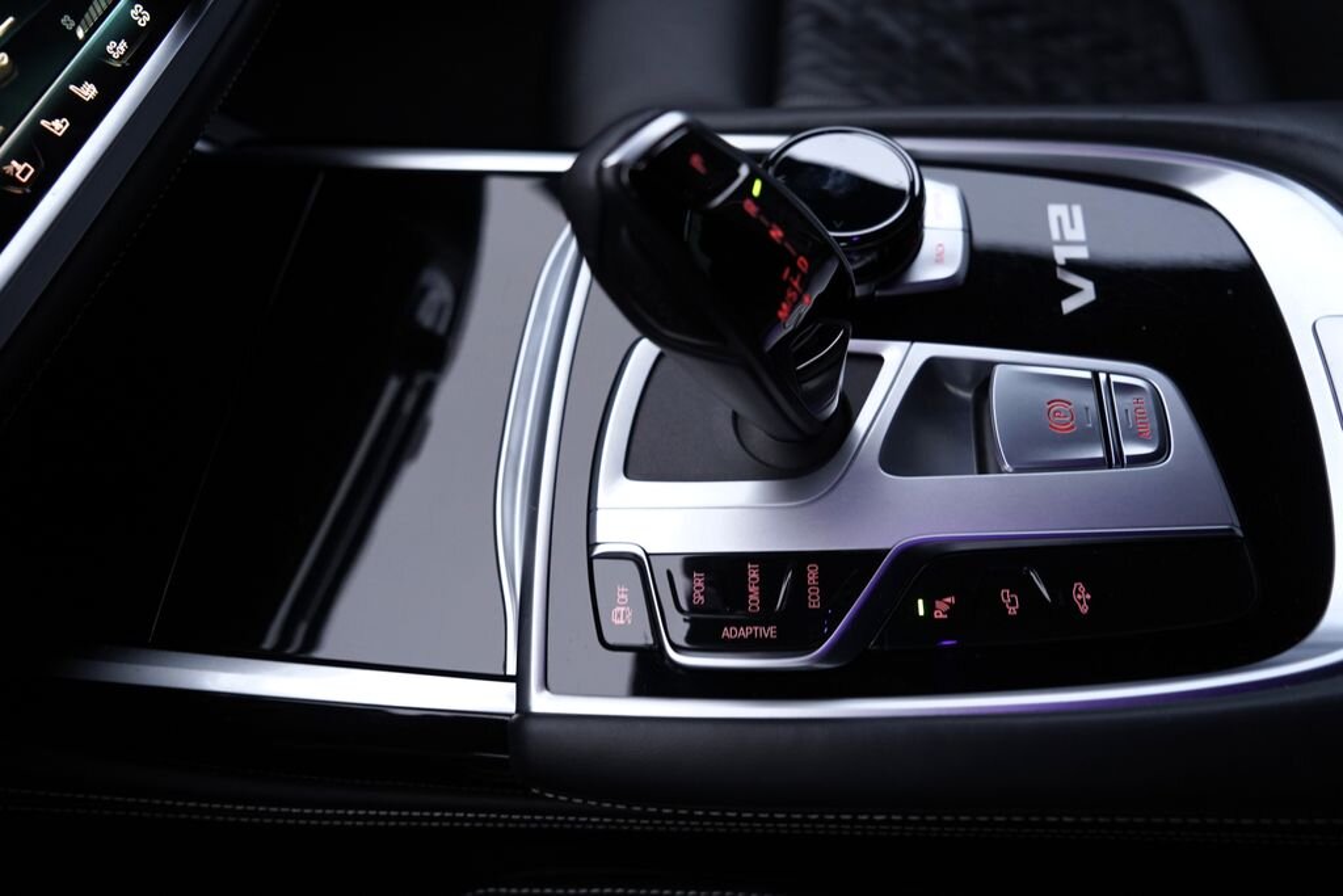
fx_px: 895
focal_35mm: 24
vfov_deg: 53.1
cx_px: 672
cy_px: 448
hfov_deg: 73.7
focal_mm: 24
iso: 1600
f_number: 4
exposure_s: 1/60
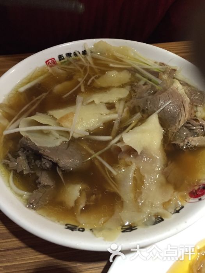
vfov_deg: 61.7
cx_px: 102
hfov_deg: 48.2
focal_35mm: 29
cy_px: 136
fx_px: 229
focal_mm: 4.15
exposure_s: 1/25
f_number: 2.2
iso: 250
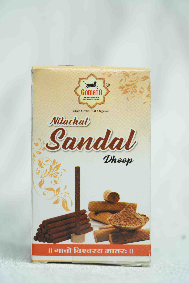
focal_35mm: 105
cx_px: 94
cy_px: 142
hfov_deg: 13.0
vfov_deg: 19.5
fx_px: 827
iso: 250
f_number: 4
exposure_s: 1/100
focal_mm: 105
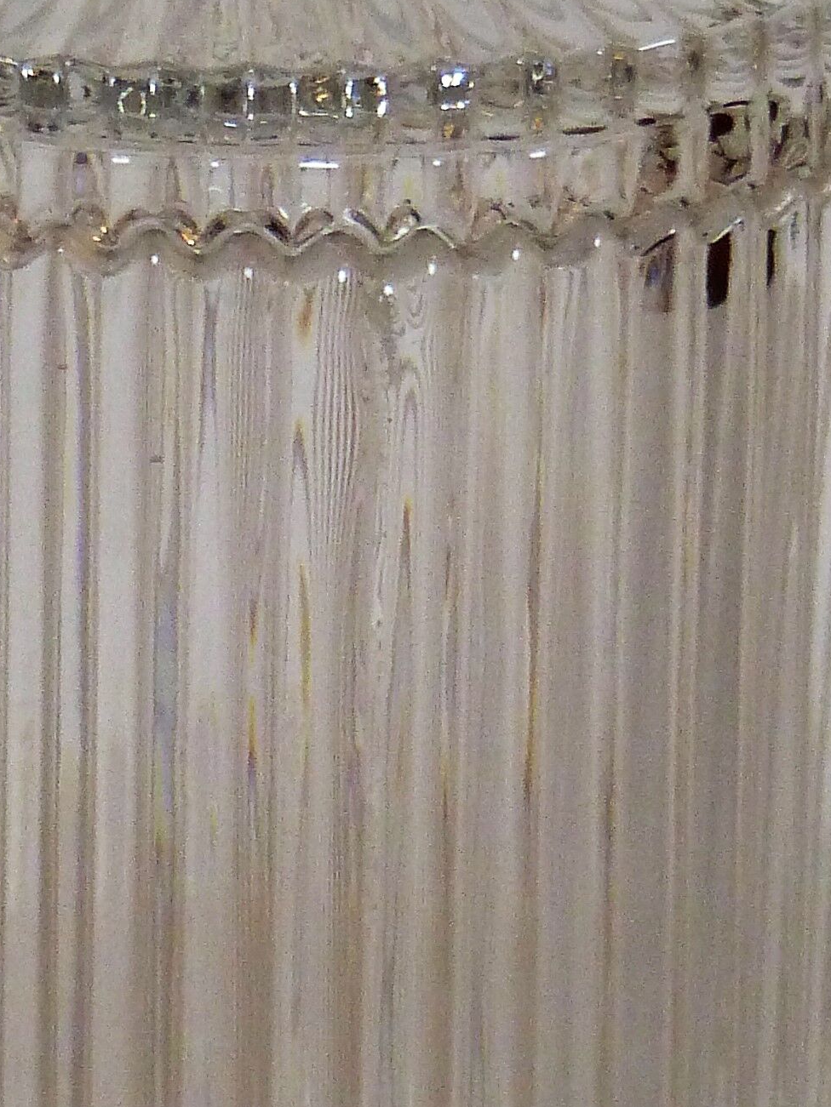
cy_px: 635
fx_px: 18690
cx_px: 247
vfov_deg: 3.4
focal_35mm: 584
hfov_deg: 2.5
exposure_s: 1/80
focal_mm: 31.1
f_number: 2.8
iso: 250
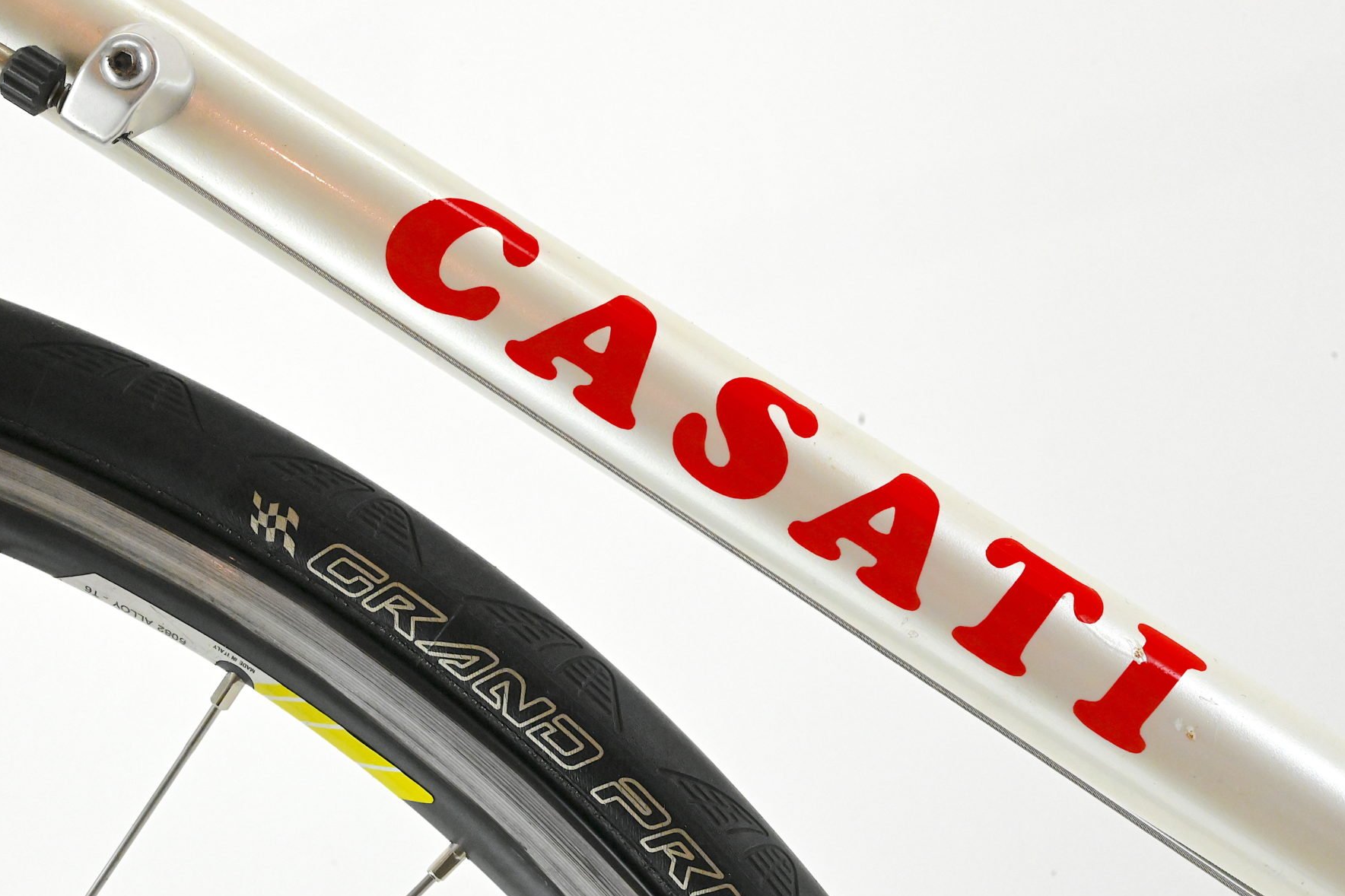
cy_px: 450
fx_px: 2839
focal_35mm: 76
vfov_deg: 17.9
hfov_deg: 26.7
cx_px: 666
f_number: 16
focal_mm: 70
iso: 12800
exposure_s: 1/400
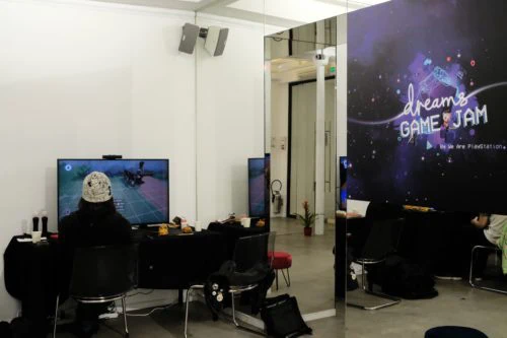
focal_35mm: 42
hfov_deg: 46.4
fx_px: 591
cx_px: 254
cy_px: 169
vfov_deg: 31.9
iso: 8000
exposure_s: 1/250
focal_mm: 27.7
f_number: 8
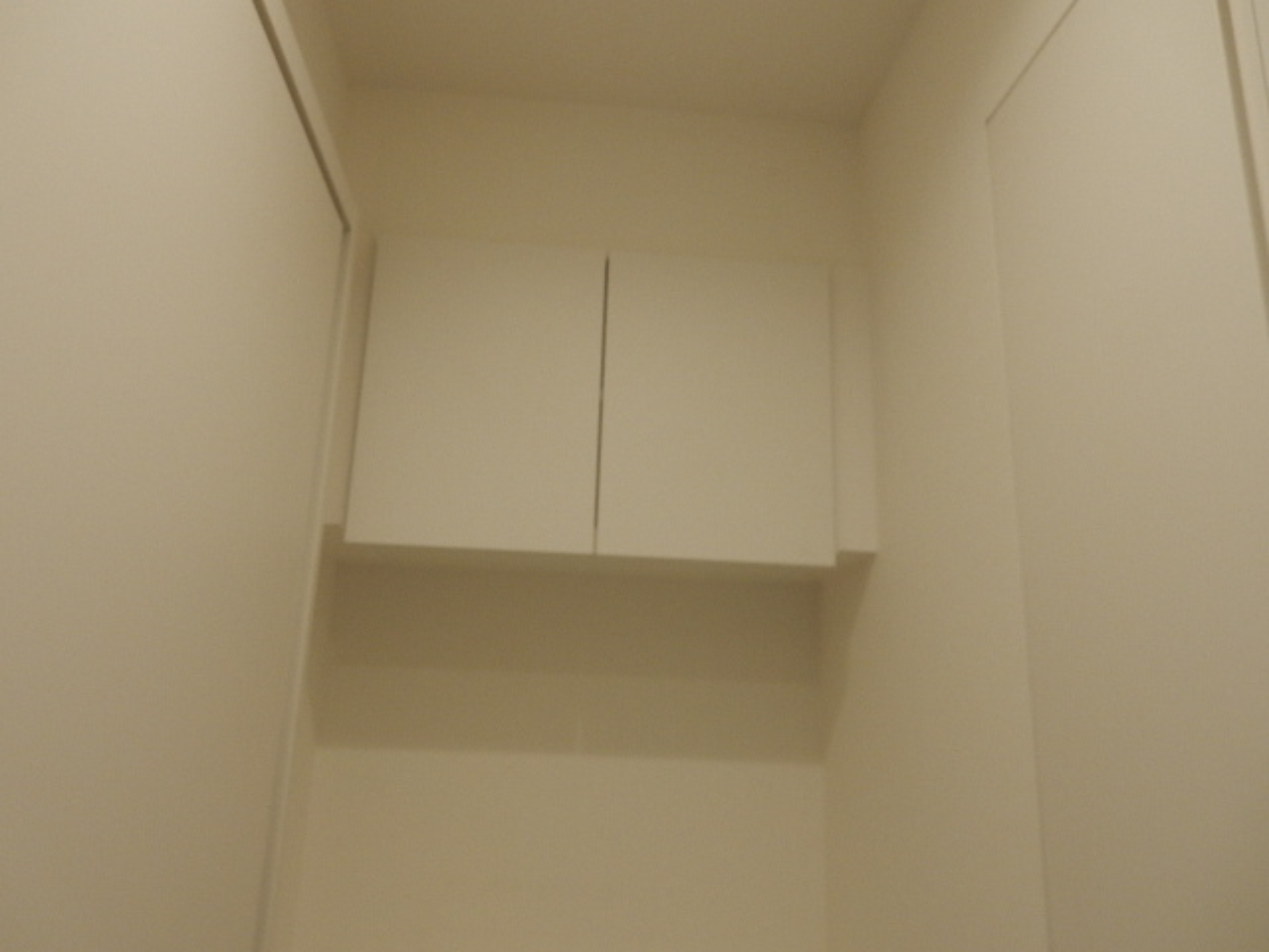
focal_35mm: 25
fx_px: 916
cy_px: 476
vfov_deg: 54.9
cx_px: 634
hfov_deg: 69.4
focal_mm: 4.5
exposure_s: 1/30
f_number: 3.7
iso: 140
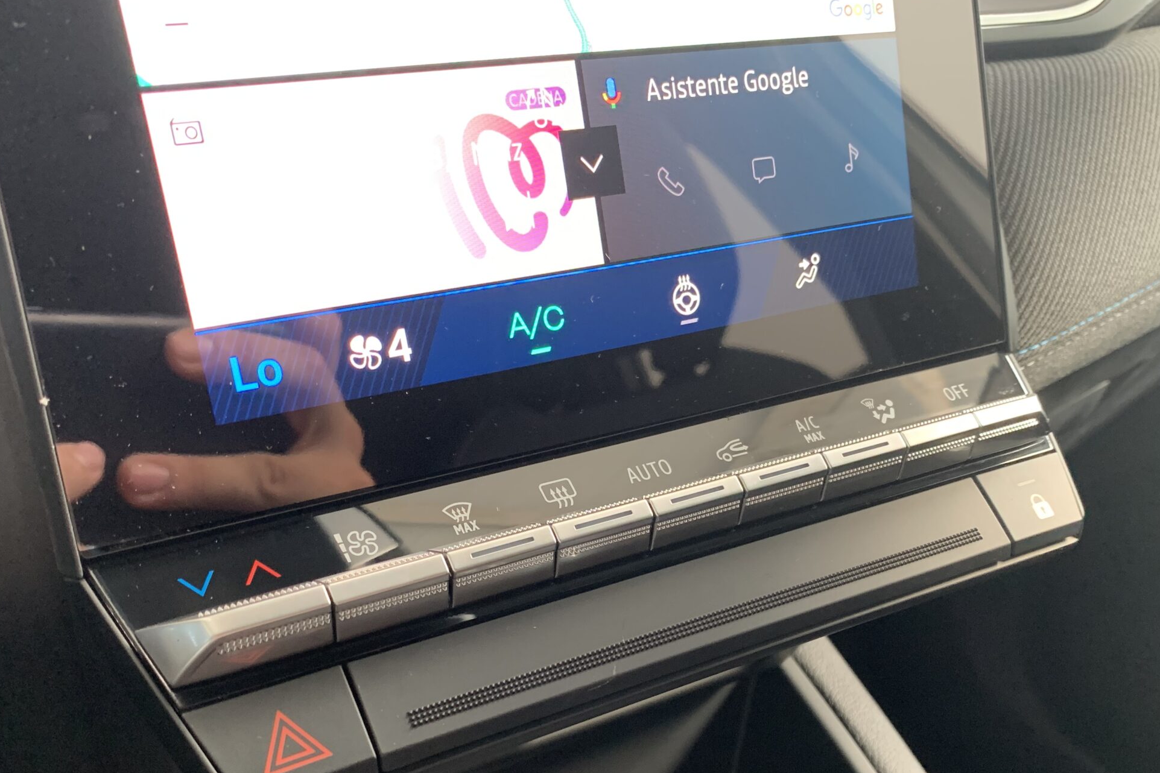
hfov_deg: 53.1
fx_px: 1160
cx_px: 593
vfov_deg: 36.2
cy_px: 553
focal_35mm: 36
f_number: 1.8
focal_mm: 4.25
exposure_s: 1/60
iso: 200
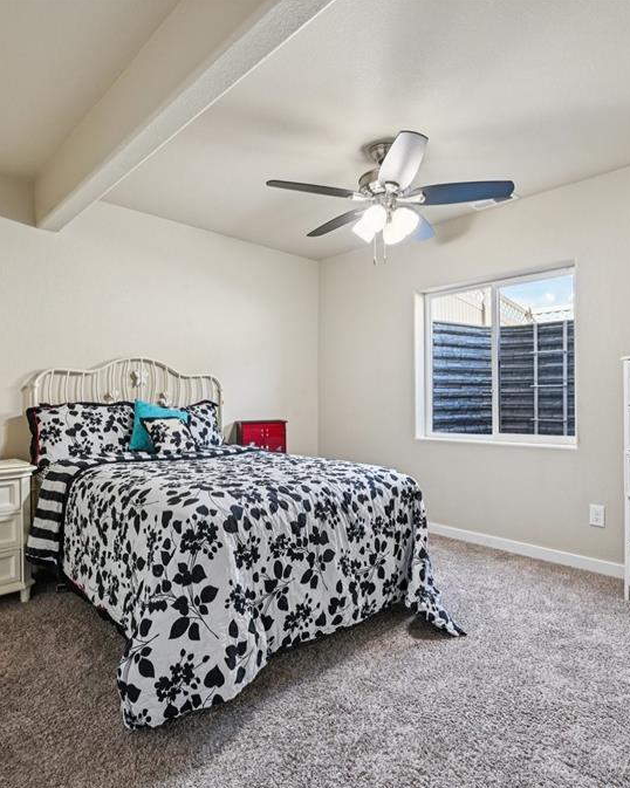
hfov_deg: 68.1
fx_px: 466
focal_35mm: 20
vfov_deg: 80.4
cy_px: 393
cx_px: 317
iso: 400
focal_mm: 14
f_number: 11
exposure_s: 1/10
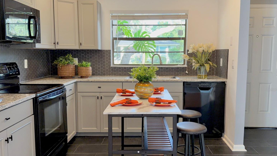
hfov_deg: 69.9
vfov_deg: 42.8
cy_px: 90
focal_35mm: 27
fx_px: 198
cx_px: 141
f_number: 1.78
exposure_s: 1/154
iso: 160
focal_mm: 6.76
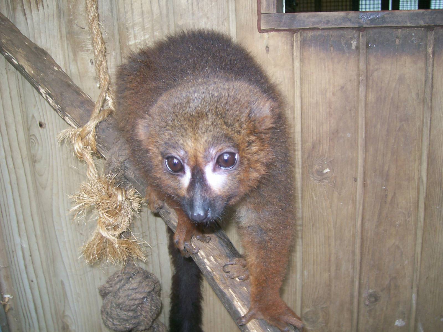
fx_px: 448
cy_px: 166
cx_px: 222
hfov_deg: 52.6
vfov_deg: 40.7
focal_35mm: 35
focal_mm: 5.8
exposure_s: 1/64
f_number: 2.8
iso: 80
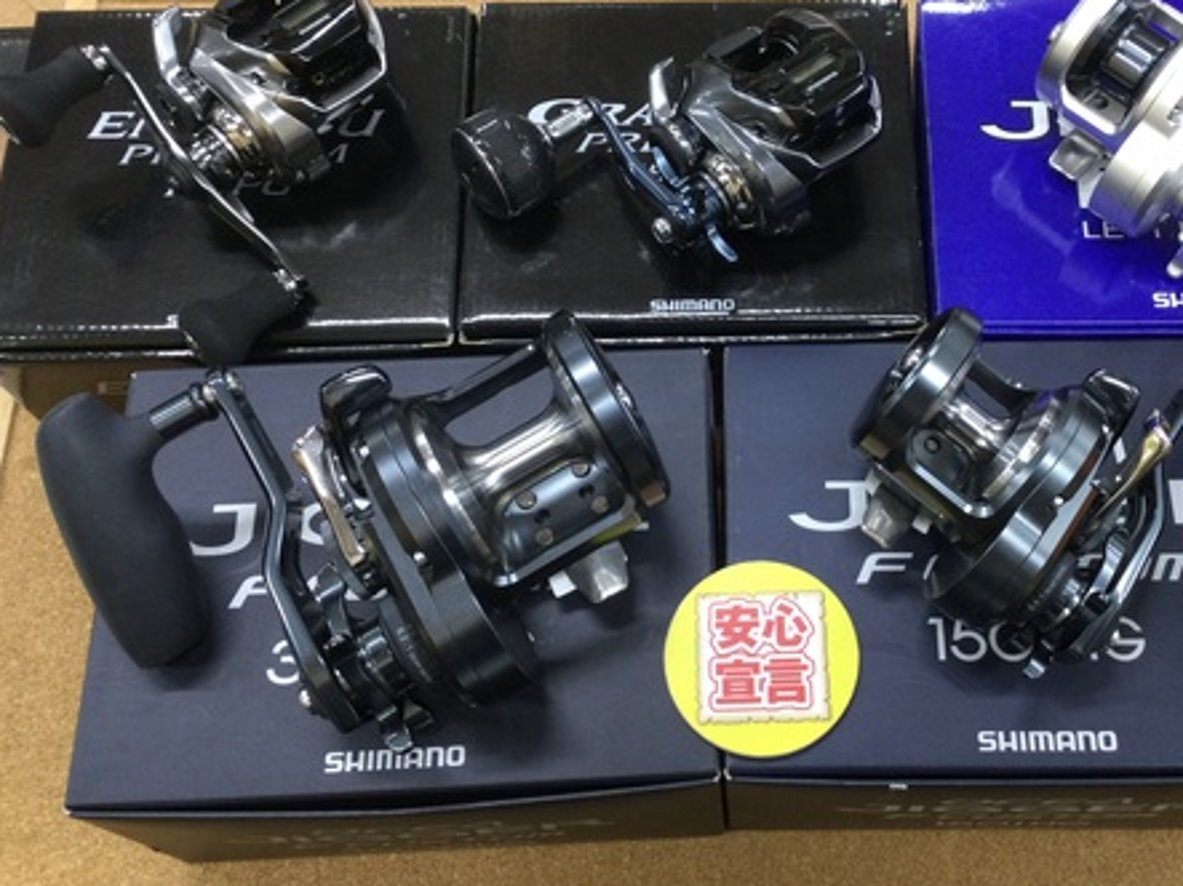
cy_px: 326
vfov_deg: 34.1
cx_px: 745
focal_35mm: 42
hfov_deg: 44.4
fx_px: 1435
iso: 50
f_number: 2.4
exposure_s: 1/30
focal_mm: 3.3
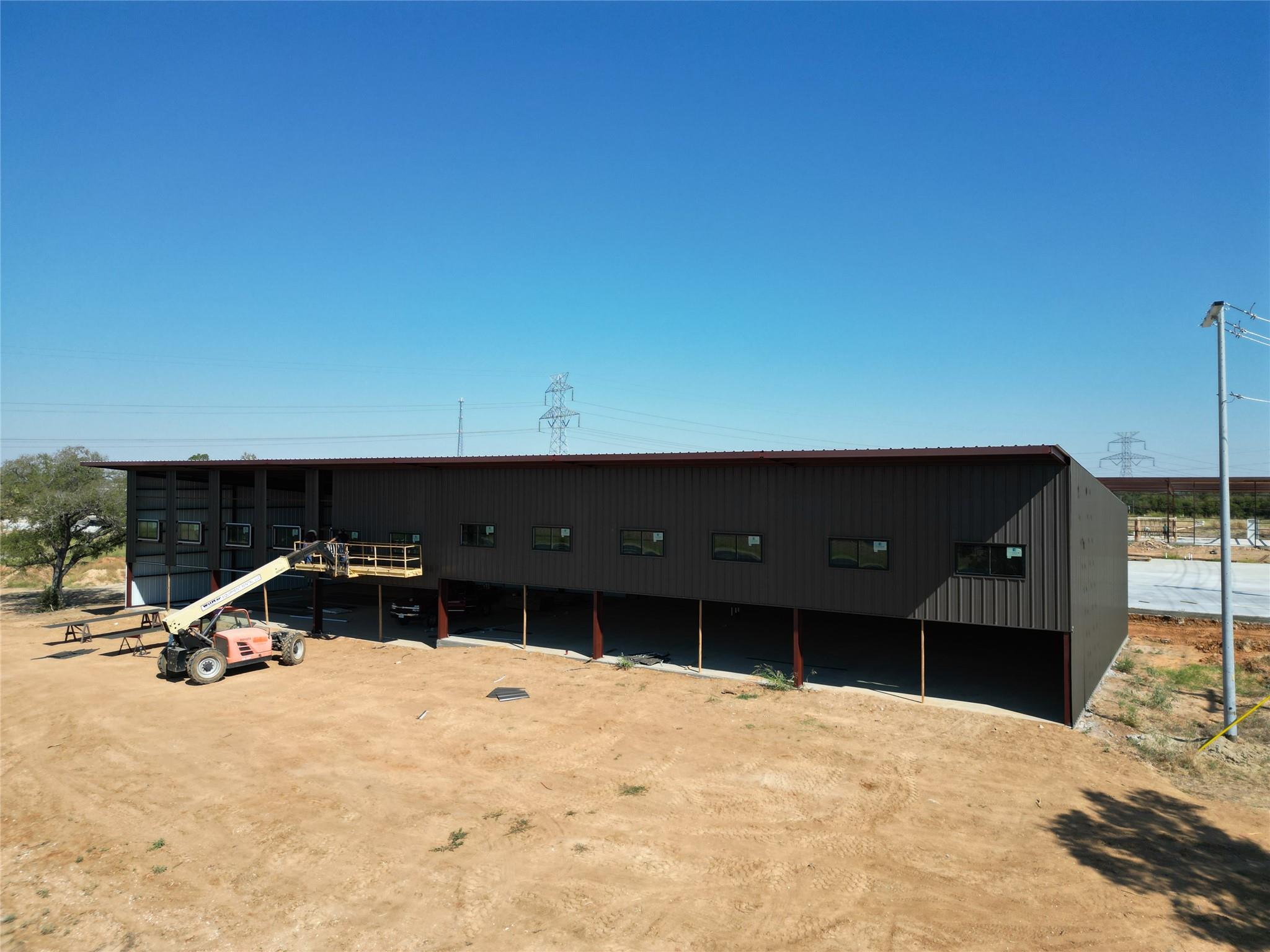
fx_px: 881
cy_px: 476
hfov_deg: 71.6
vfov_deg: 56.8
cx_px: 635
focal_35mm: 24
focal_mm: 6.72
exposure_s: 1/3000
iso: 100
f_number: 1.7
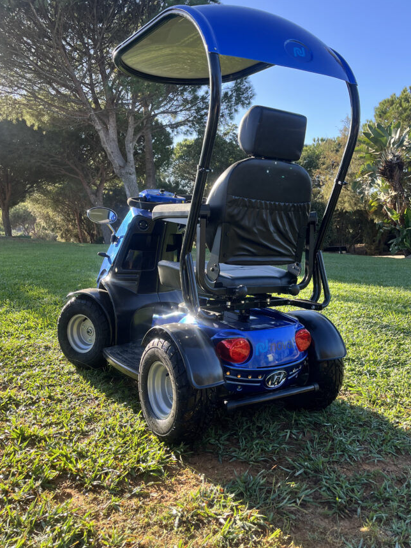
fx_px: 491
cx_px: 227
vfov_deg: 58.1
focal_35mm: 31
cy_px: 237
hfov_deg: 45.4
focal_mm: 5.1
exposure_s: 1/646
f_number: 1.6
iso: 50
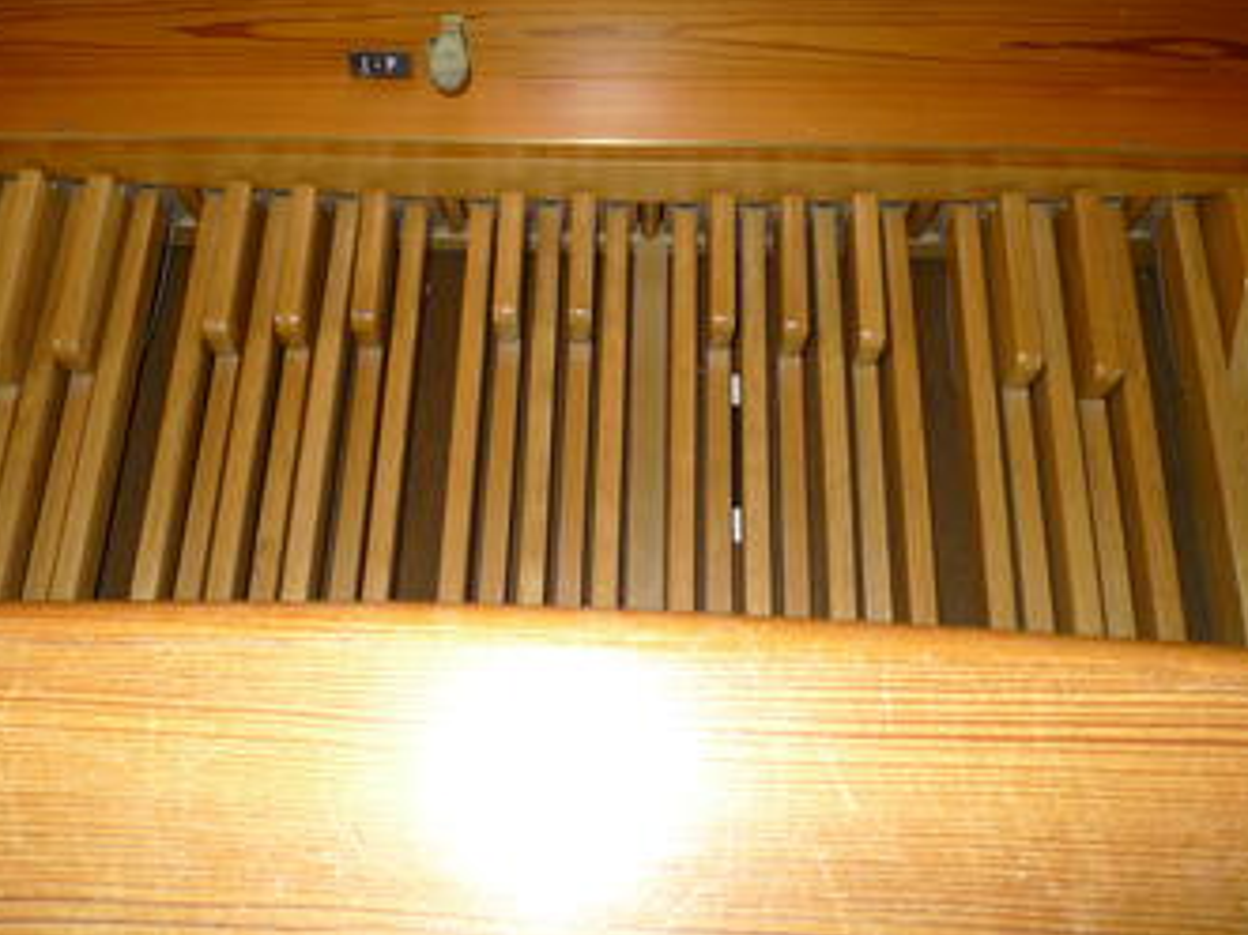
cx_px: 547
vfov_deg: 48.0
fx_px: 1045
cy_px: 392
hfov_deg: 61.5
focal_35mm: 29
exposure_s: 1/30
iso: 100
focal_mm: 5.1
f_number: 2
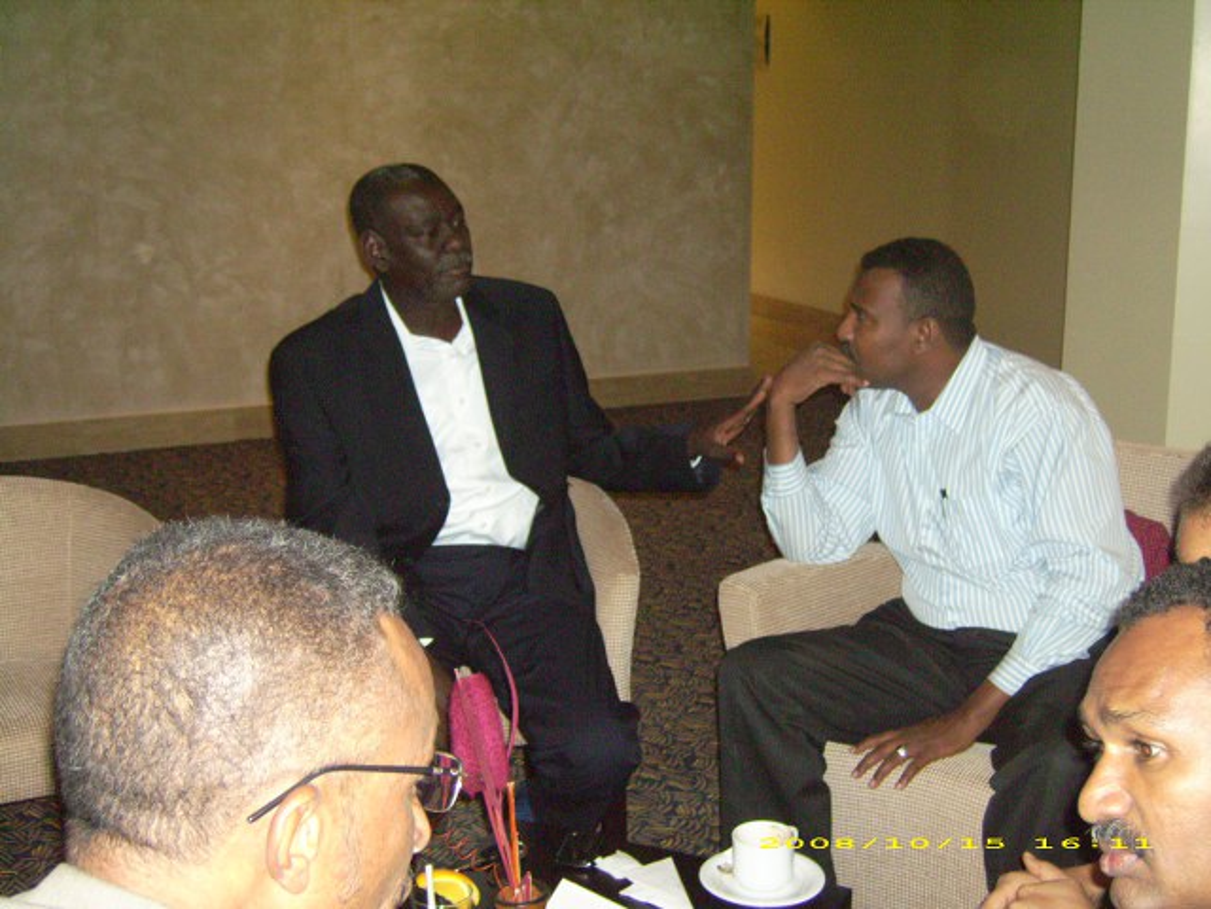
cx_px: 606
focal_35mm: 48
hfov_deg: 39.7
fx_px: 1679
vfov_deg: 30.3
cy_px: 454
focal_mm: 9.94
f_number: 3.2
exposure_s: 1/60
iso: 200
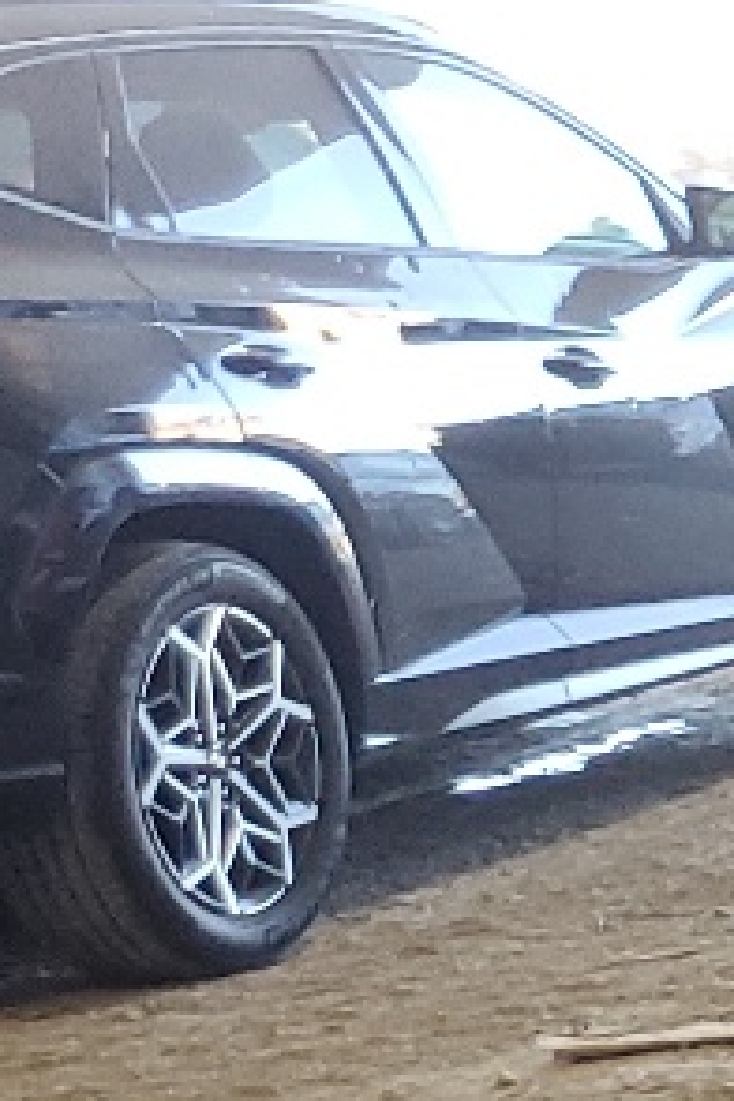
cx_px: 2985
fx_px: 4495
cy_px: 1000
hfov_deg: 7.0
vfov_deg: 13.8
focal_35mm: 147
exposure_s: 1/100
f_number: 1.5
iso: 88
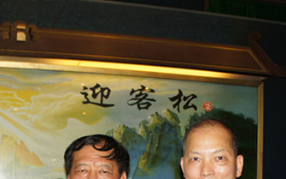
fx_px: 499
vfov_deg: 19.2
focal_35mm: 64
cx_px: 109
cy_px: 212
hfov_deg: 31.9
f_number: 3.5
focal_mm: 18
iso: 200
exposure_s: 1/60
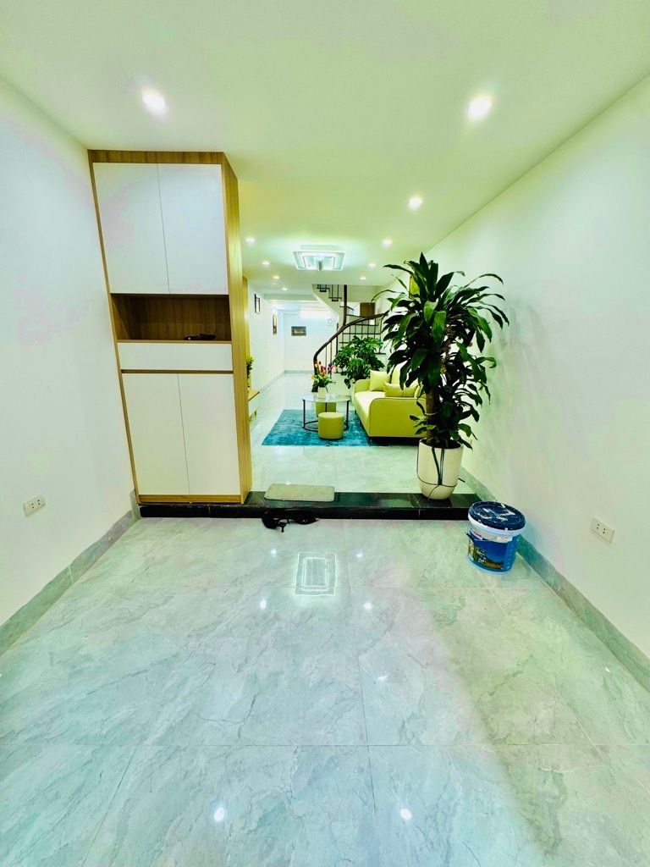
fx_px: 351
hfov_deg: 85.7
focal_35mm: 14
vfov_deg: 102.1
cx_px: 325
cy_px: 434
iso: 125
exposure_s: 1/100
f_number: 2.2
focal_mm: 2.22
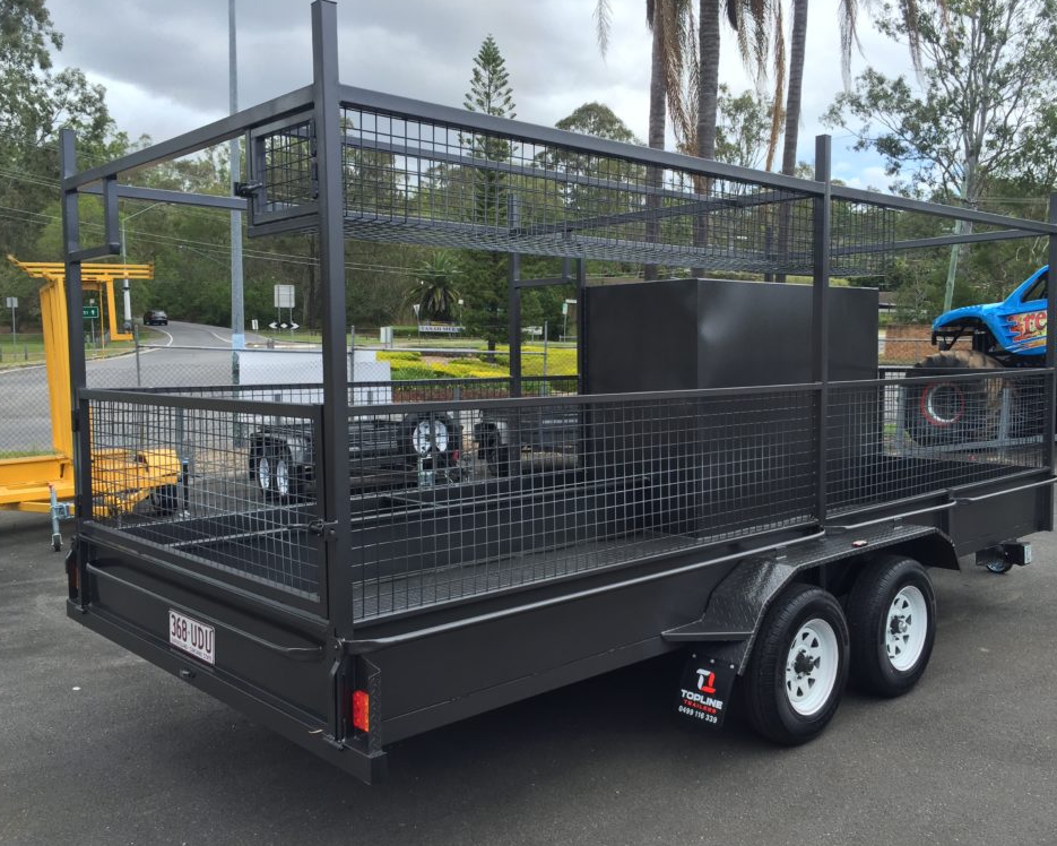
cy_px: 424
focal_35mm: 31
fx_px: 970
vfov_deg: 47.1
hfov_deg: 57.2
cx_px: 553
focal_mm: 4.15
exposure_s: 1/920
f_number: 2.2
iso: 32
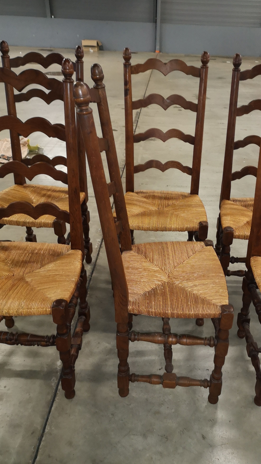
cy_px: 235
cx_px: 169
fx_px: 369
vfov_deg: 64.3
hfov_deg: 38.6
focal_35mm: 30
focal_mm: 3.95
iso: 320
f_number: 1.8
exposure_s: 1/33.3
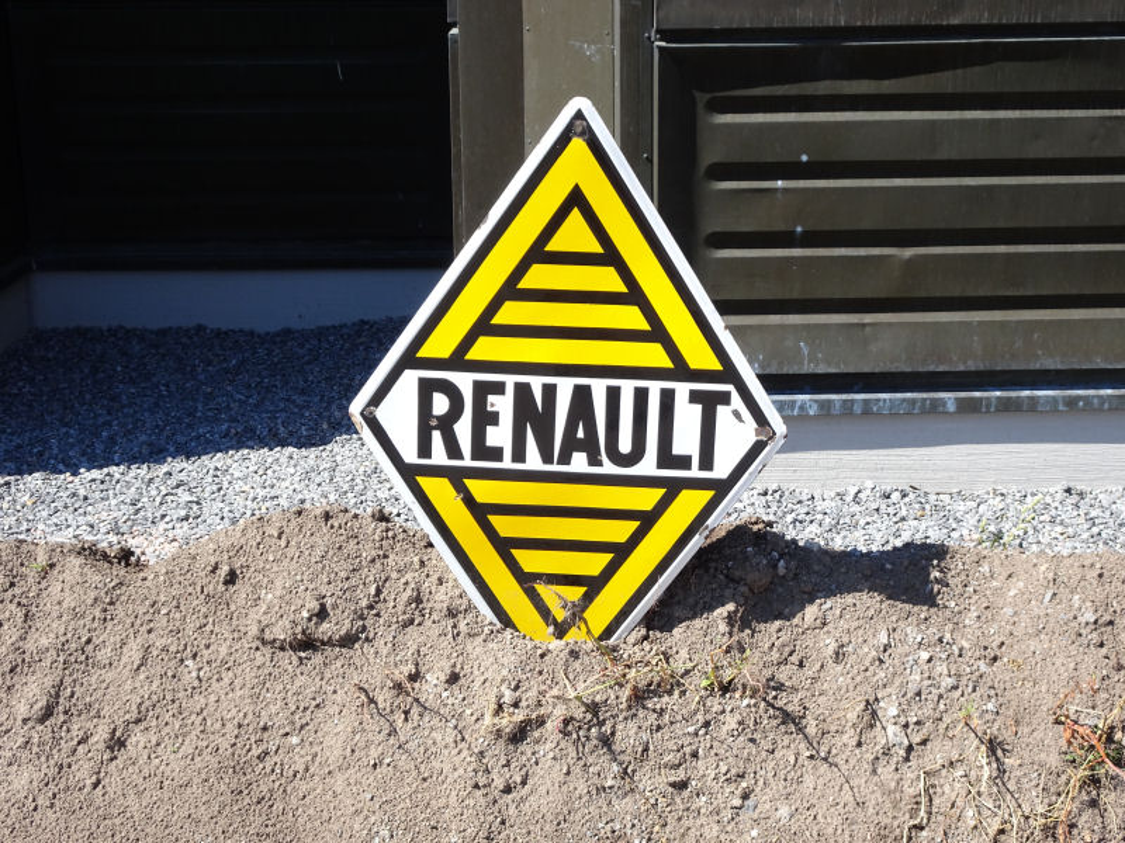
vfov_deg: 29.1
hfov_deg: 38.2
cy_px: 422
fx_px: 1625
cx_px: 562
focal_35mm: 50
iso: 80
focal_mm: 8.51
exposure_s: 1/250
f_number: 4.5
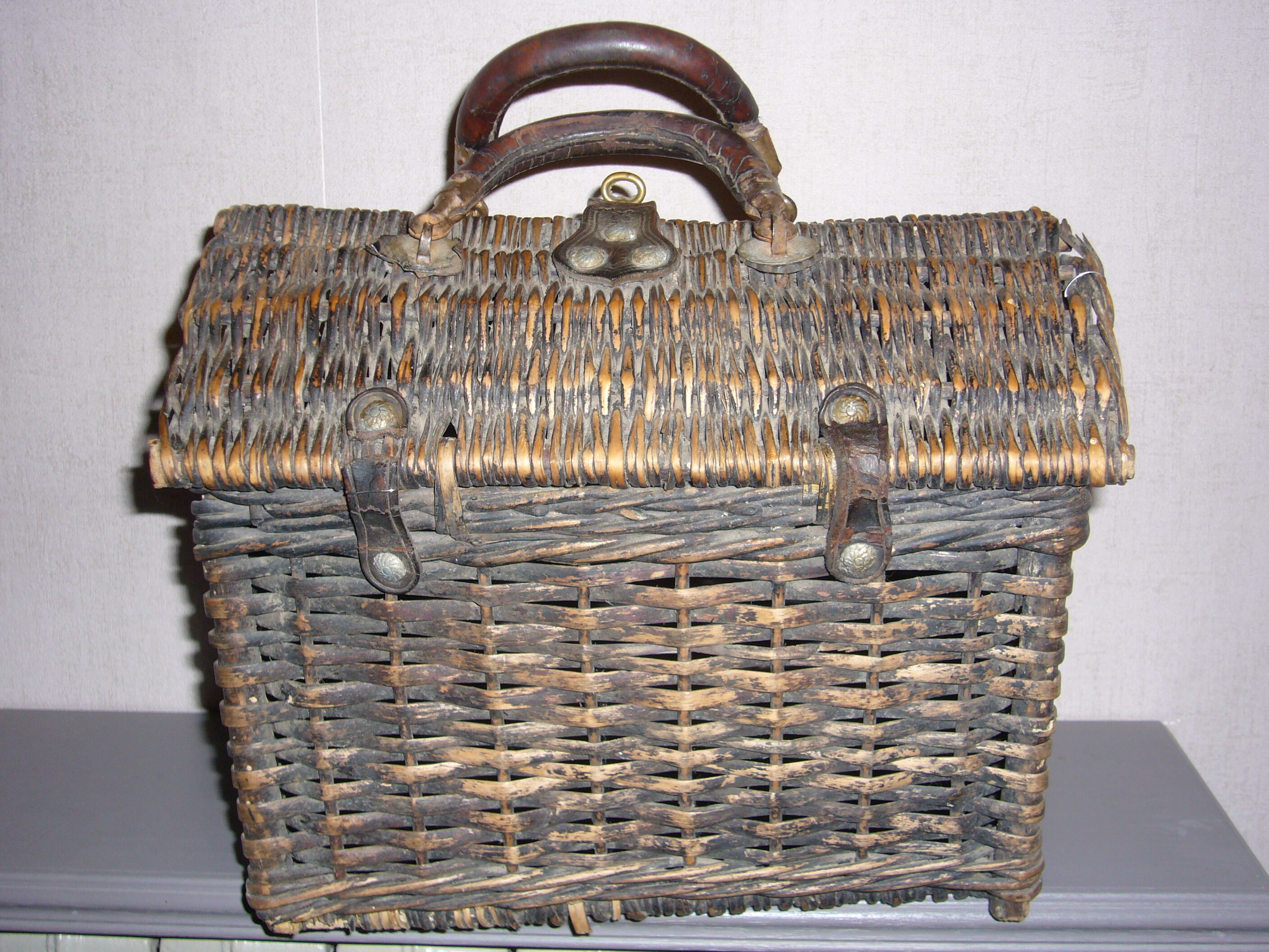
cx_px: 634
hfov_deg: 44.8
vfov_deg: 34.3
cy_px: 476
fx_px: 1540
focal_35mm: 42
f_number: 3.3
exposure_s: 1/30
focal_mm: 6.9
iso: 80
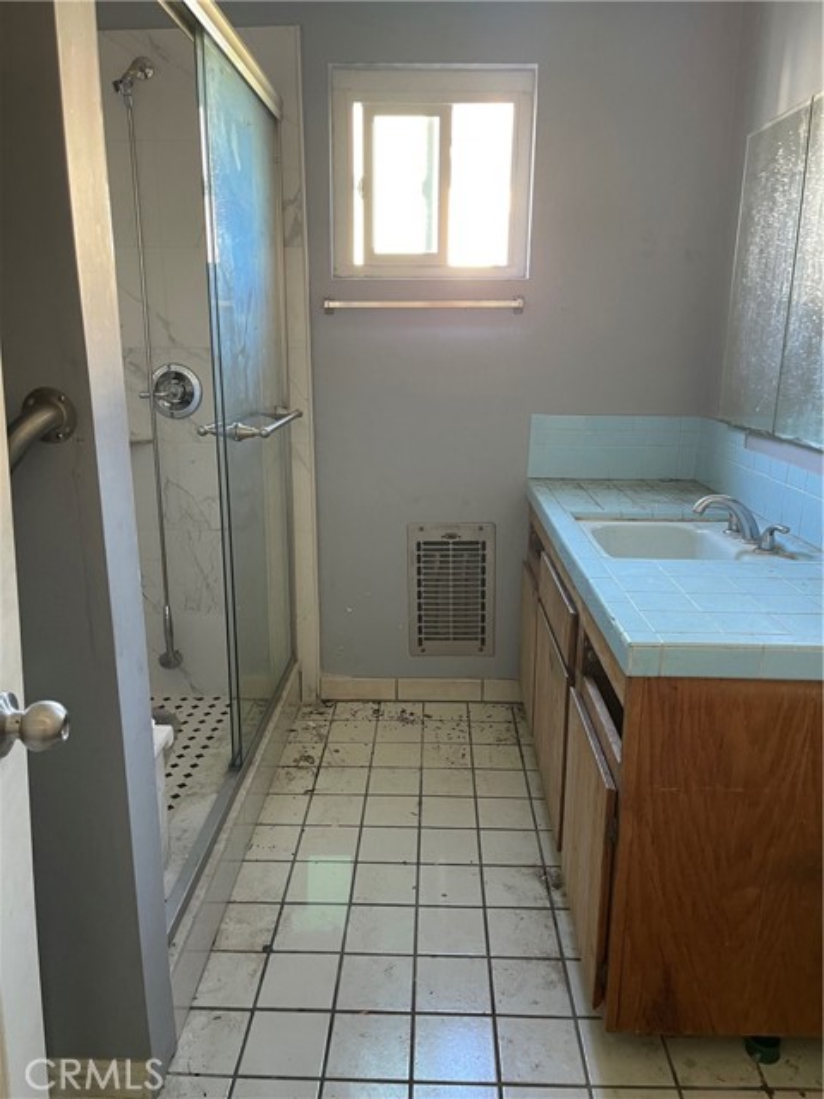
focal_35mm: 25
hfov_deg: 54.9
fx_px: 793
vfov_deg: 69.4
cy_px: 550
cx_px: 412
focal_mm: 5.1
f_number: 1.6
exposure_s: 1/60
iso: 320
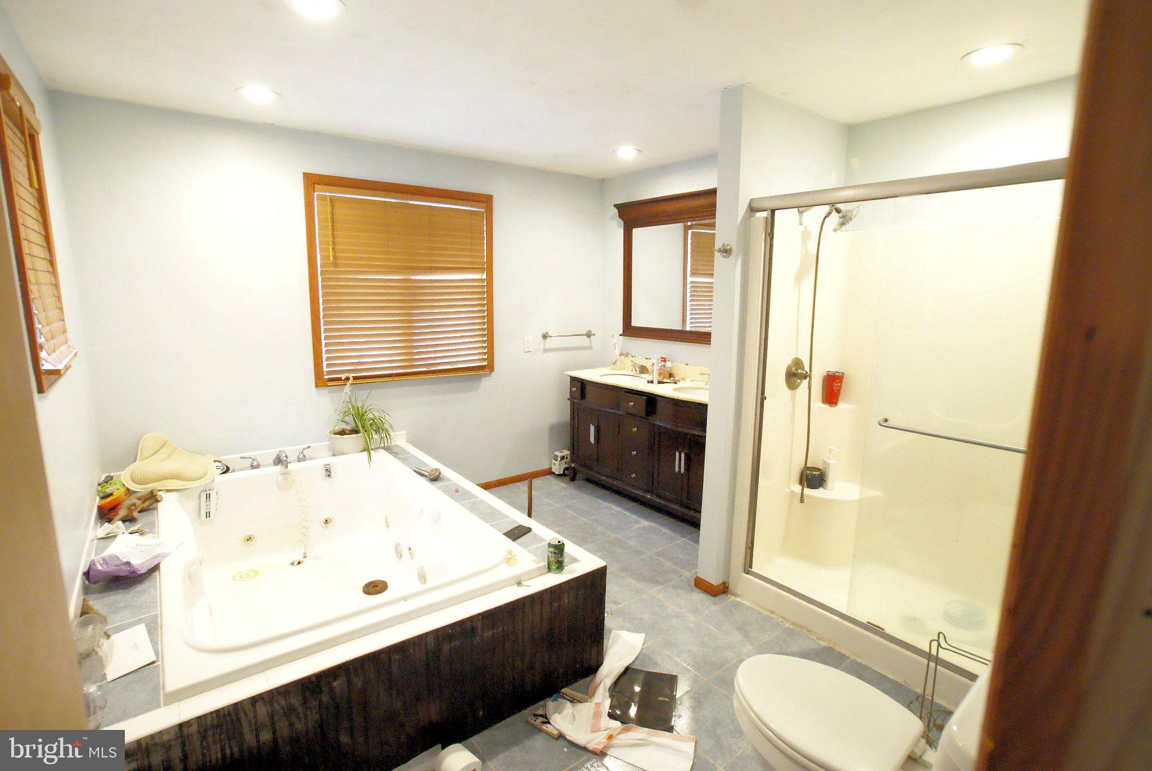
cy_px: 386
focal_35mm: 16
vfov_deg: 72.2
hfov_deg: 94.9
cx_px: 576
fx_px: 529
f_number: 5.6
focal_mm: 11
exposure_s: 1/40
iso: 3200
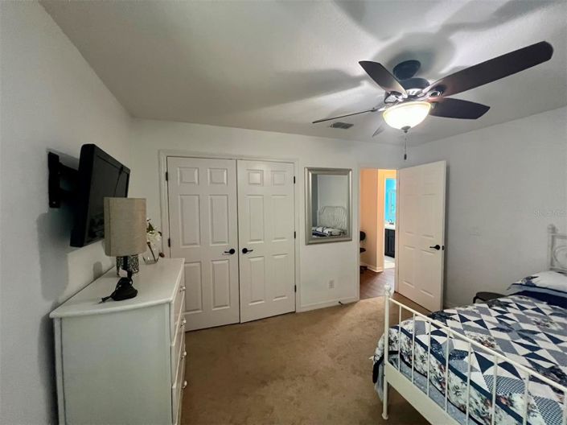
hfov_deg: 106.2
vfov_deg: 89.9
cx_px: 284
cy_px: 212
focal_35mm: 13
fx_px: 213
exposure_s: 1/60
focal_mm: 1.57
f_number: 1.8
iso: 500
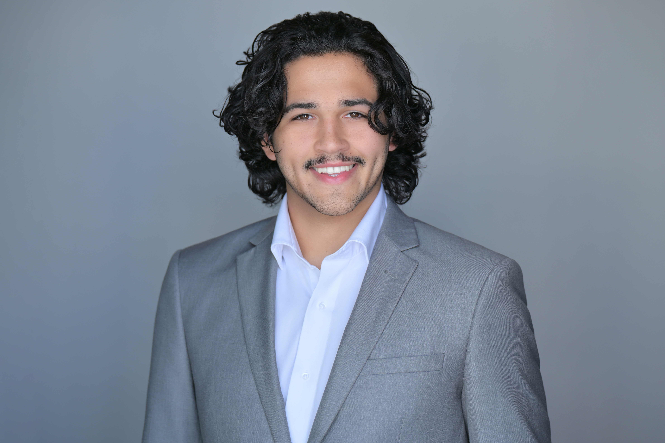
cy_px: 222
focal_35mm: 115
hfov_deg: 17.8
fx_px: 2124
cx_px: 332
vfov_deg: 11.9
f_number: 3.5
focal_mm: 115
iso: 200
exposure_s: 1/320
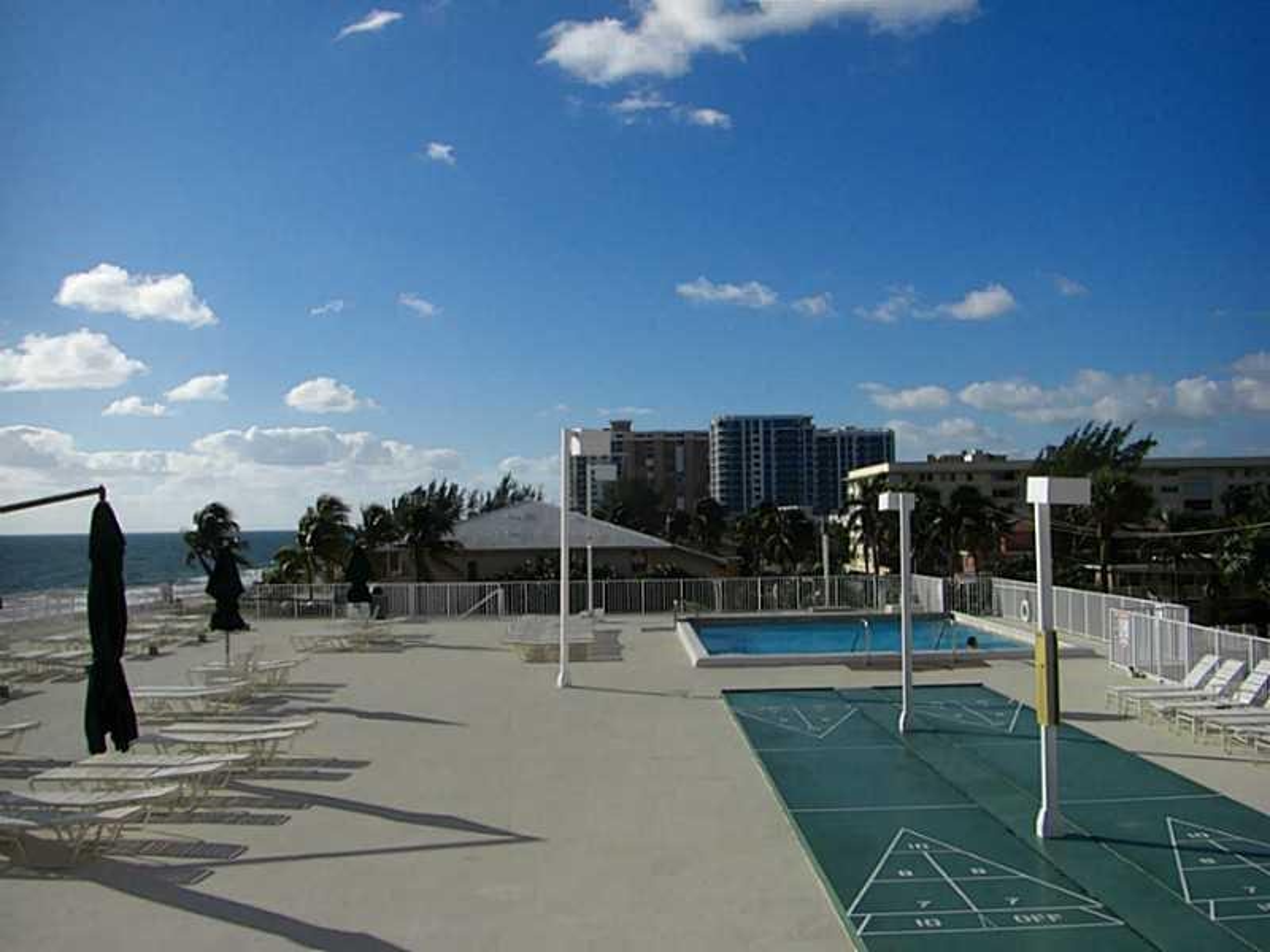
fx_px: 1394
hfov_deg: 49.0
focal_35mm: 38
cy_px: 476
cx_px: 635
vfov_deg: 37.7
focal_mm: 6.3
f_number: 4.6
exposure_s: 1/800
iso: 64
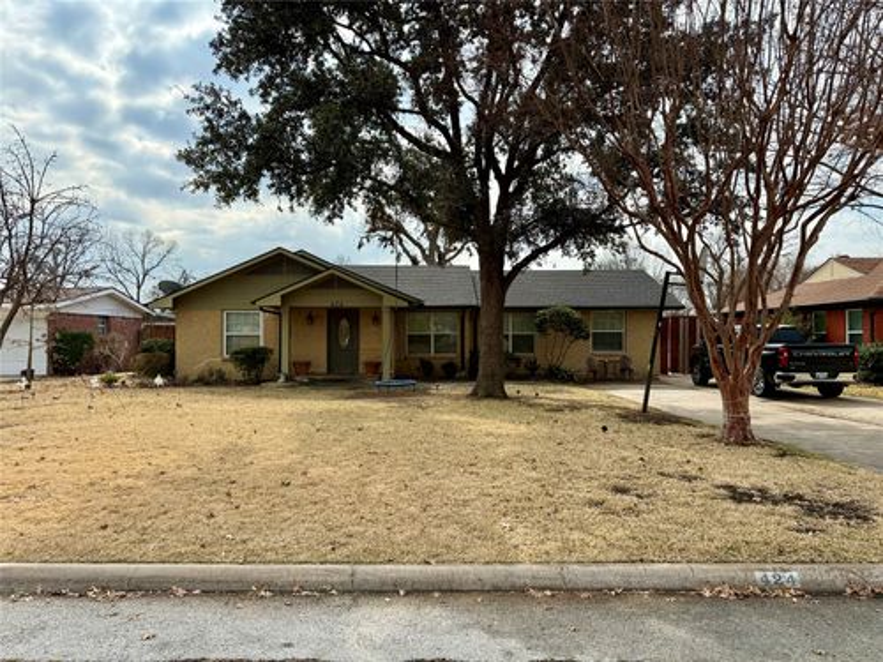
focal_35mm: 24
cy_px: 331
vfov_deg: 56.8
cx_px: 442
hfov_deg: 71.6
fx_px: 612
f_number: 1.78
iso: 100
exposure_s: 1/5714
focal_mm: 6.76
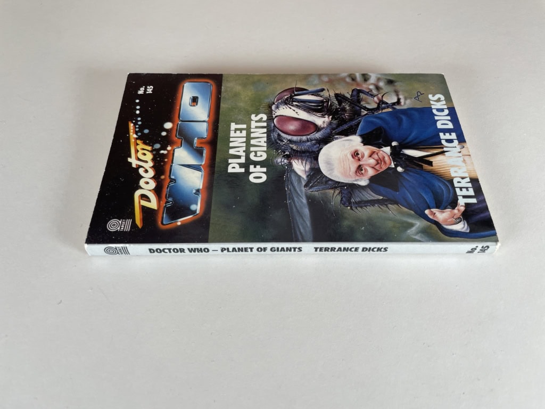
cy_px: 204
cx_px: 272
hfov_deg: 67.3
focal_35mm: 26
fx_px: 409
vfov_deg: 53.1
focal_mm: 4.2
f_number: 1.6
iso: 80
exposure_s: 1/121
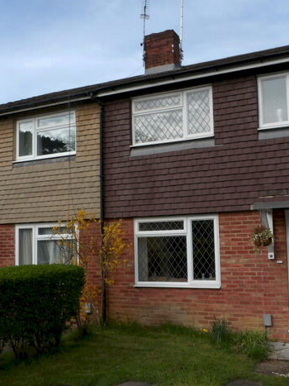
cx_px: 187
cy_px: 205
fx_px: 401
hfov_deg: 39.3
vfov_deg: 51.3
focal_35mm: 36
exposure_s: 1/589
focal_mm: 4.3
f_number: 4.1
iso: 100
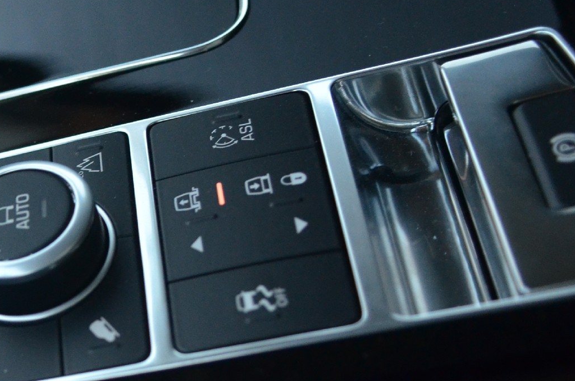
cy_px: 261
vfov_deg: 16.1
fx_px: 1342
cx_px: -85
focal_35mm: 84
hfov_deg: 22.6
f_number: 2.8
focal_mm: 23
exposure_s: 1/80
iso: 1600
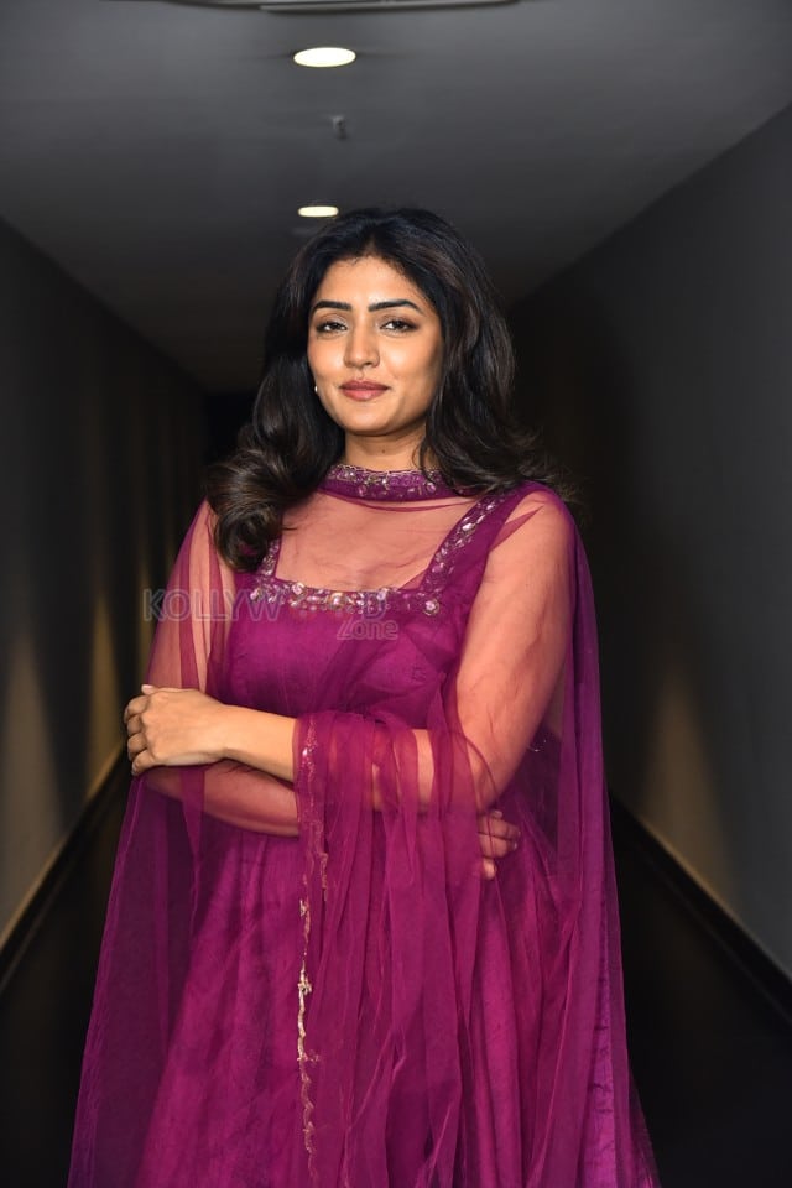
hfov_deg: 18.2
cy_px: 594
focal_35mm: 75
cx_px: 396
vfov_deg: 27.0
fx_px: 2475
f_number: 5
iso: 1600
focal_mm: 75
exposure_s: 1/125
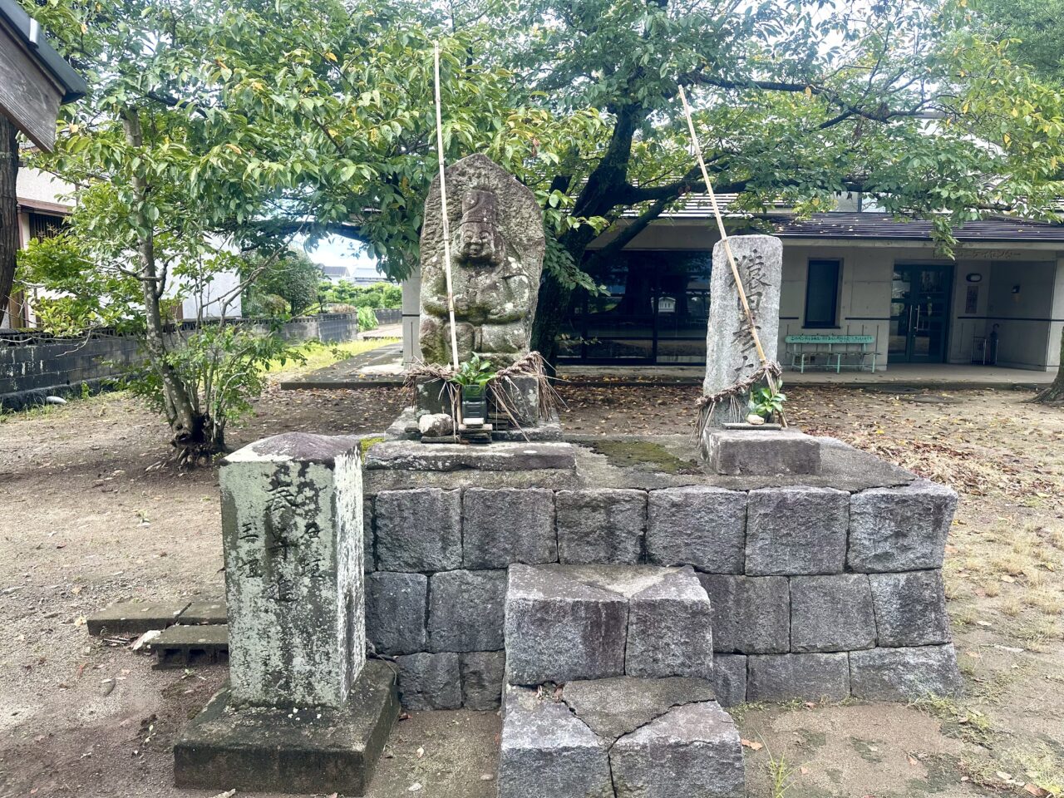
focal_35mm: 24
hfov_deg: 71.6
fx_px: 738
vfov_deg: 56.8
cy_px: 399
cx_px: 532
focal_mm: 6.86
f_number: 1.78
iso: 80
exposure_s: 1/469
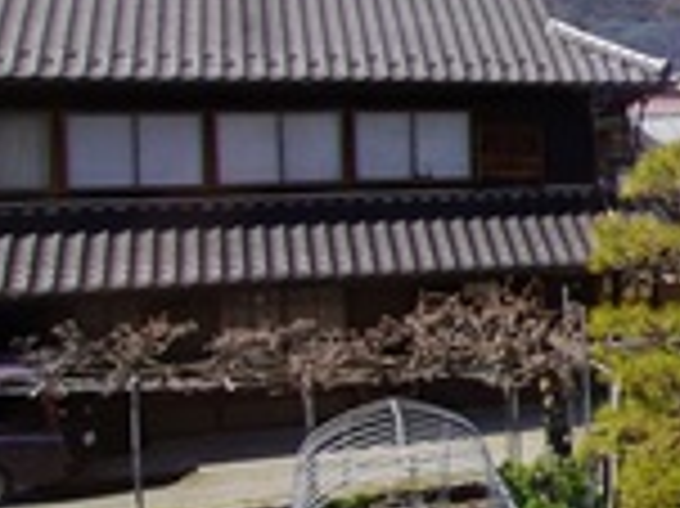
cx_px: 1430
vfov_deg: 19.6
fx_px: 1472
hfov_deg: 17.2
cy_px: 175
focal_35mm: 75
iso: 100
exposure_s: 1/125
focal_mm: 10
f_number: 10
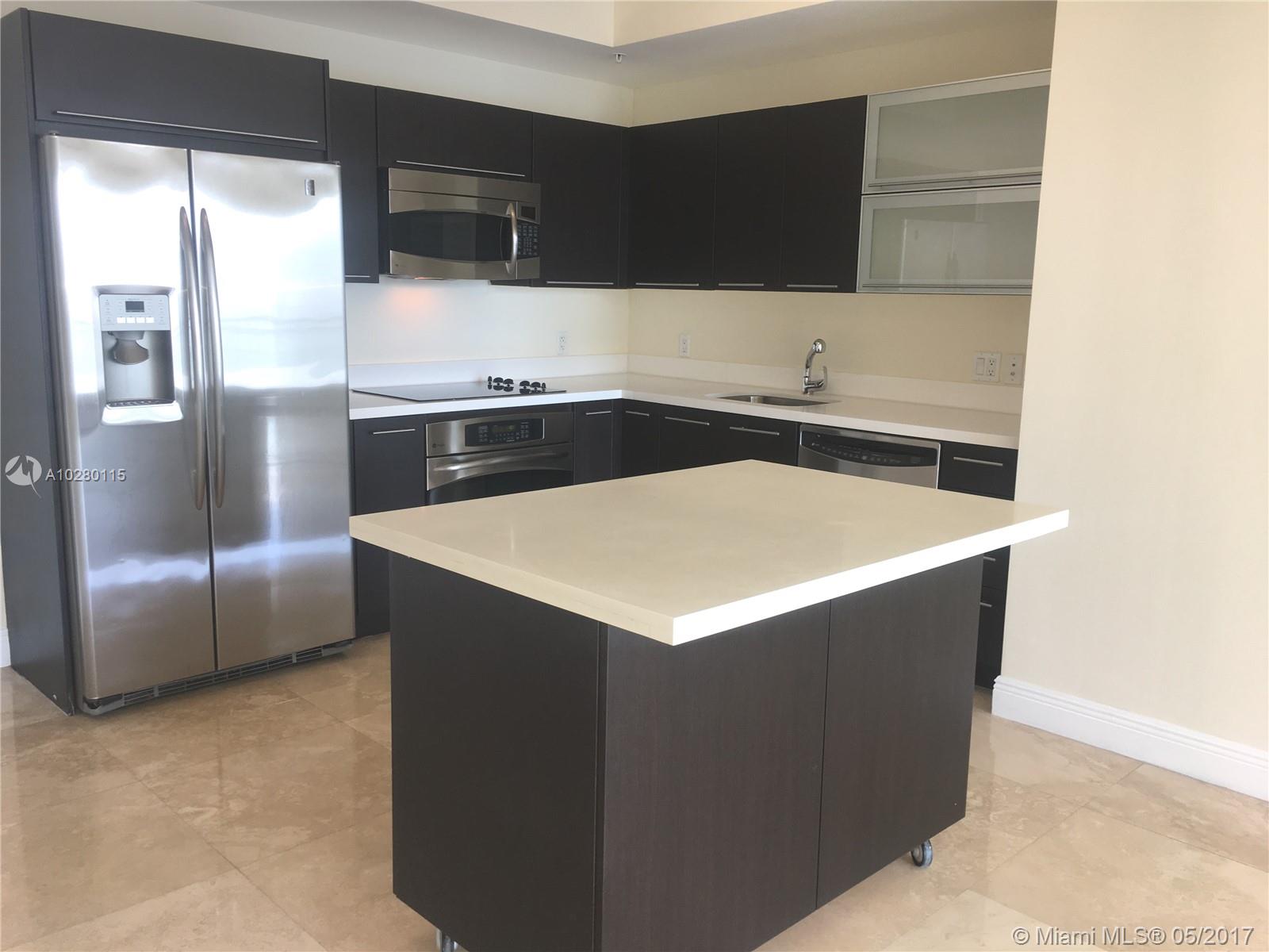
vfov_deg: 48.2
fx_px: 1063
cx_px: 634
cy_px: 476
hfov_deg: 61.7
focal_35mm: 29
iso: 25
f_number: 2.2
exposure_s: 1/30
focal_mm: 4.15
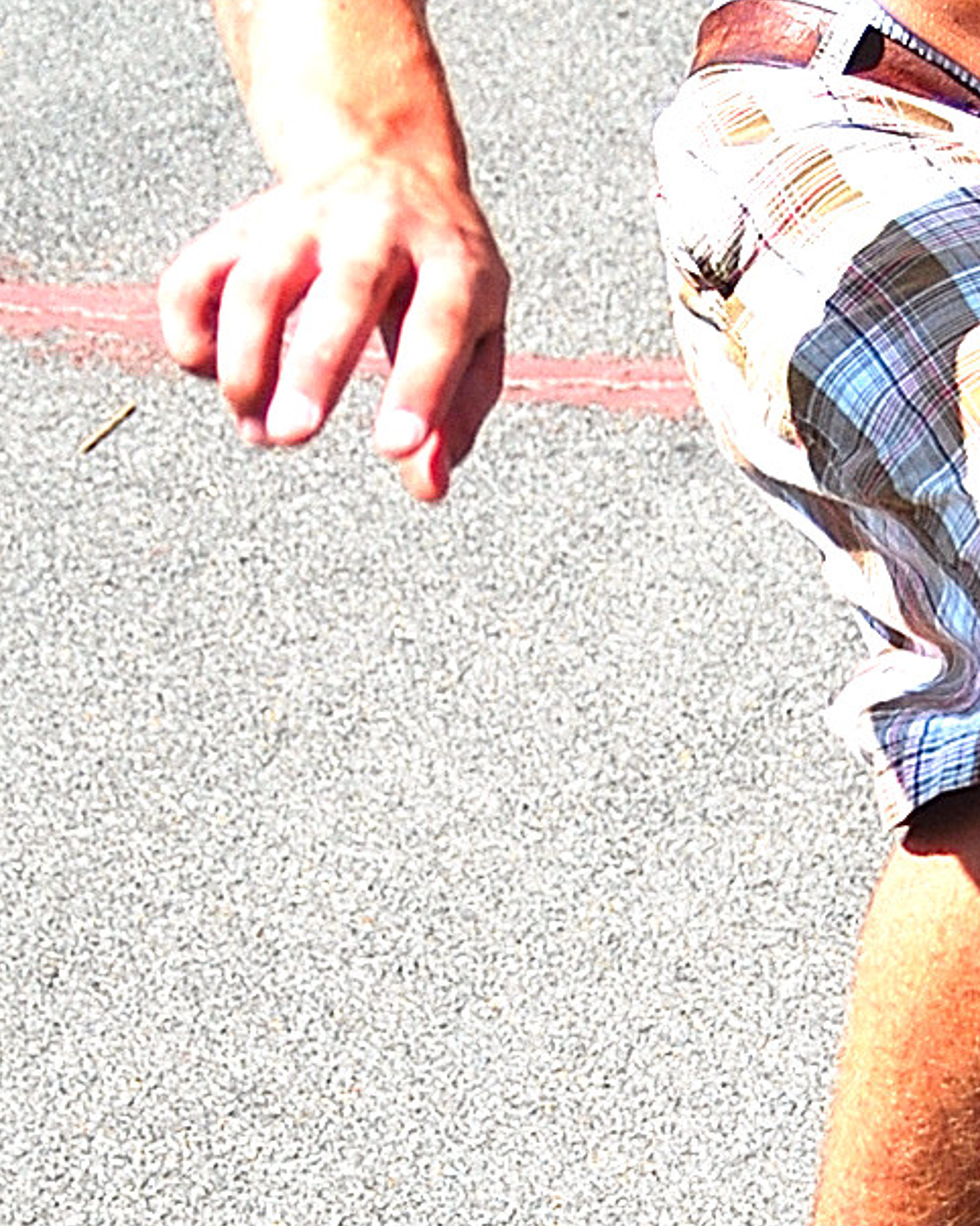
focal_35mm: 159
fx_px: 5750
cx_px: 718
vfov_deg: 12.1
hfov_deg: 9.7
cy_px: 1047
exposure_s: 1/1000
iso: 160
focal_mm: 35
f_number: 4.8
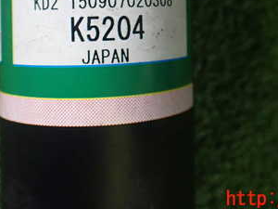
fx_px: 482
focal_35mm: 60
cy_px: 2
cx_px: 158
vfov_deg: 23.4
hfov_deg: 32.1
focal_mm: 5.4
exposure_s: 1/100
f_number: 2.3
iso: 800
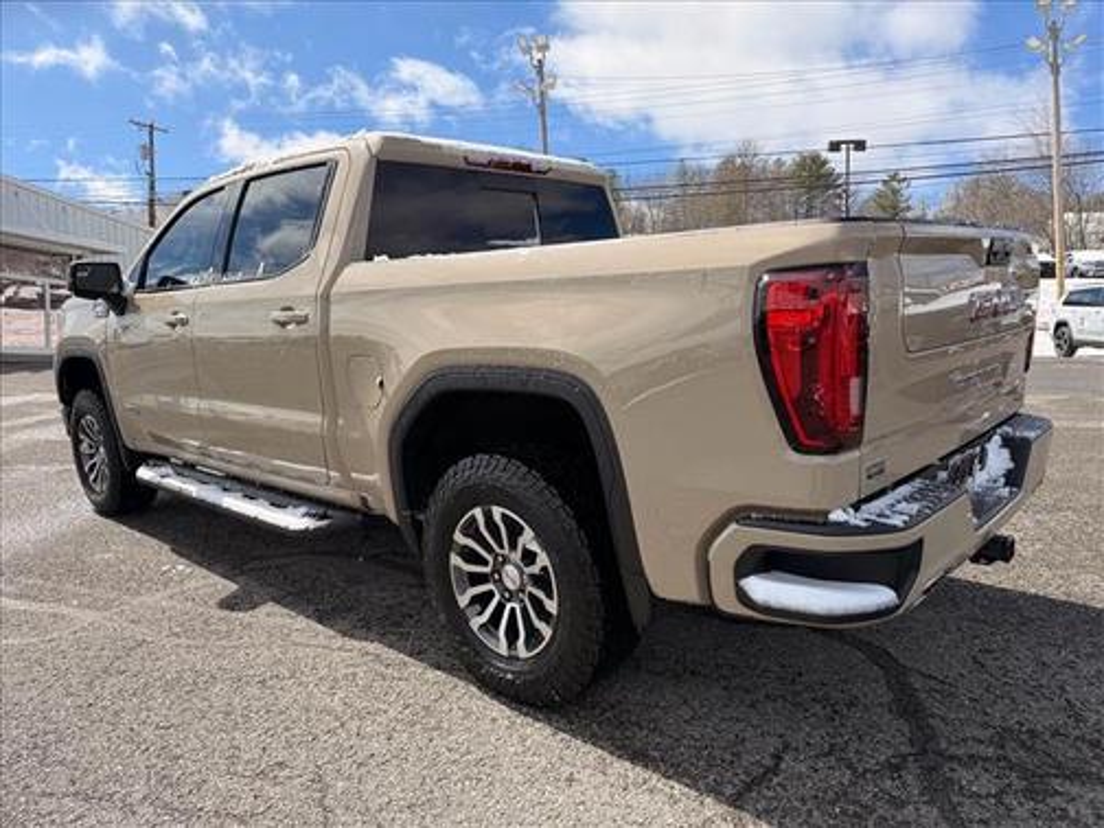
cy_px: 414
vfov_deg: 56.8
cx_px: 552
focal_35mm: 24
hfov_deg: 71.6
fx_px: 765
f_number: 1.78
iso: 80
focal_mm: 6.76
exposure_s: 1/3953
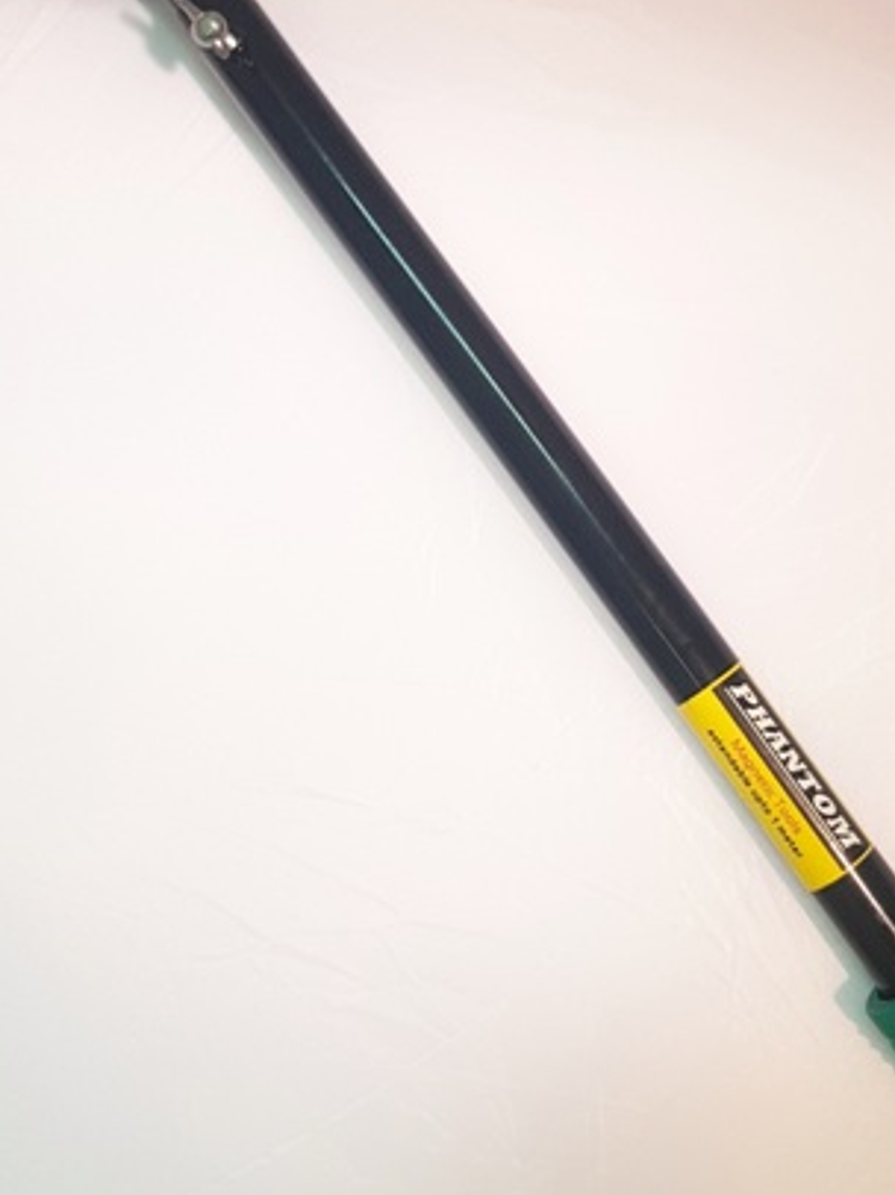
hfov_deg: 34.7
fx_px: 1415
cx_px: 606
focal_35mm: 41
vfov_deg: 45.7
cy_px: 524
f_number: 1.7
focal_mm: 4.2
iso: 80
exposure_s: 1/50
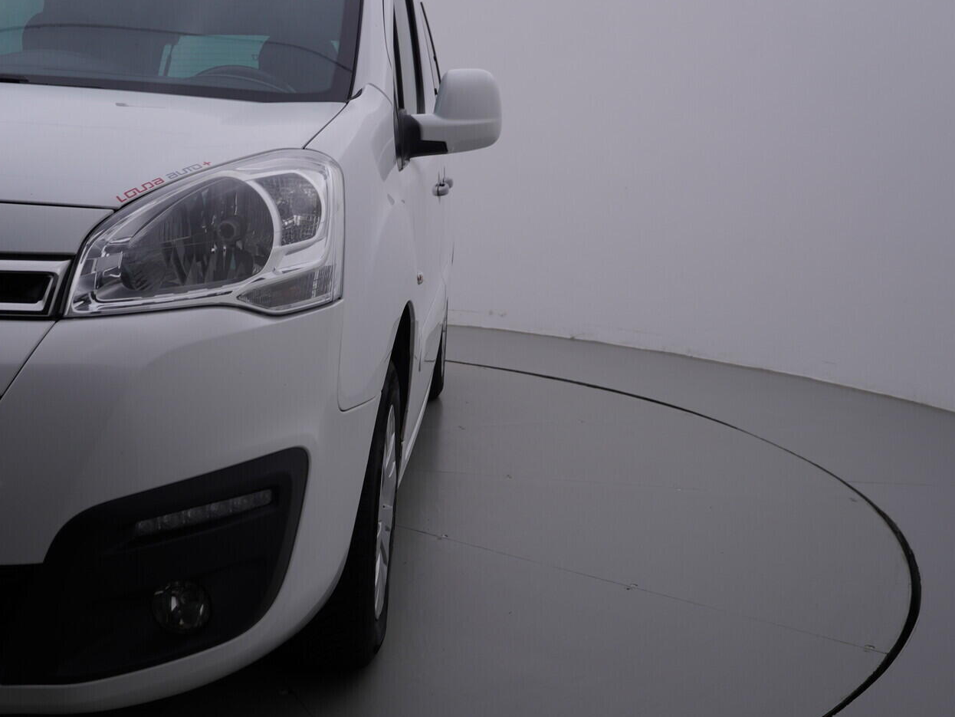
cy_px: 364
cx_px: 411
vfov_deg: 36.0
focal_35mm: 40
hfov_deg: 46.7
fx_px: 1104
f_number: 5.6
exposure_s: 1/125
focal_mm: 24
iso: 125
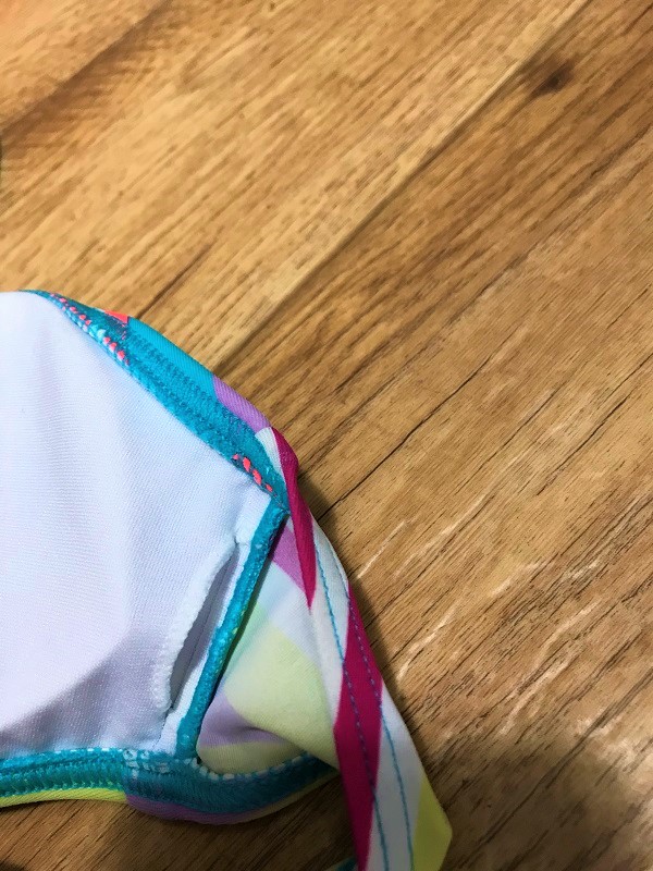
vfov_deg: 63.4
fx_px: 704
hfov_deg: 49.7
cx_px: 326
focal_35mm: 28
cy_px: 436
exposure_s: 1/17
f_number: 1.8
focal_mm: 3.99
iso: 64
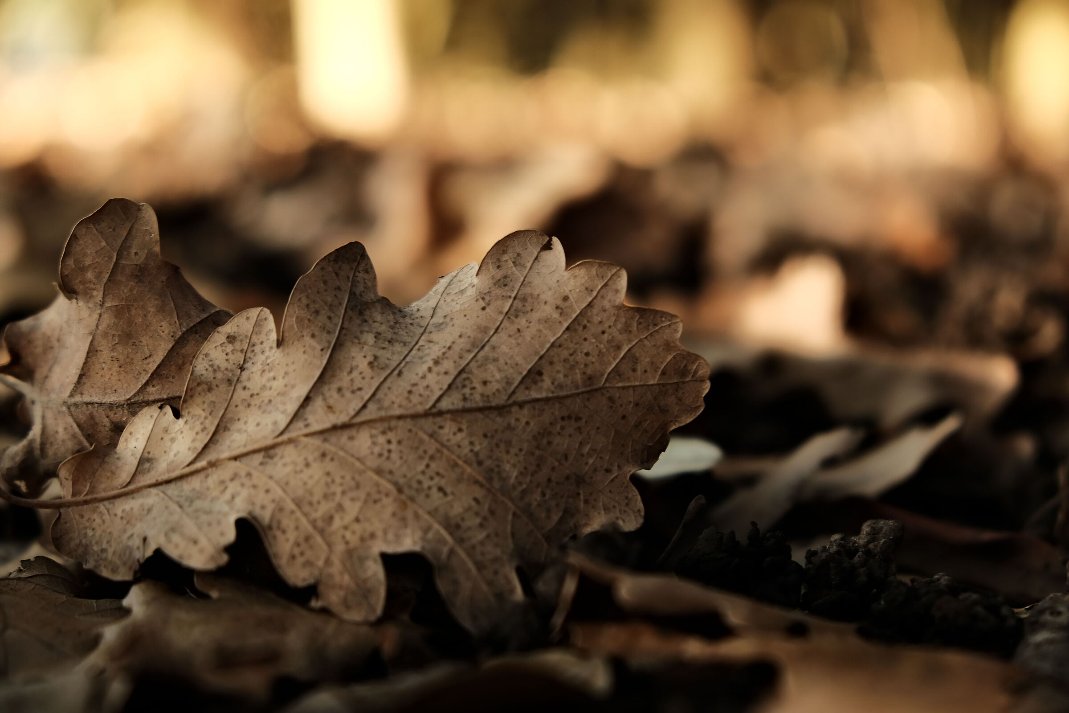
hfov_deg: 24.5
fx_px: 2464
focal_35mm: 83
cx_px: 534
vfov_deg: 16.5
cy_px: 356
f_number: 4
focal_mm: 55
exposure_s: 1/25
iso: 320
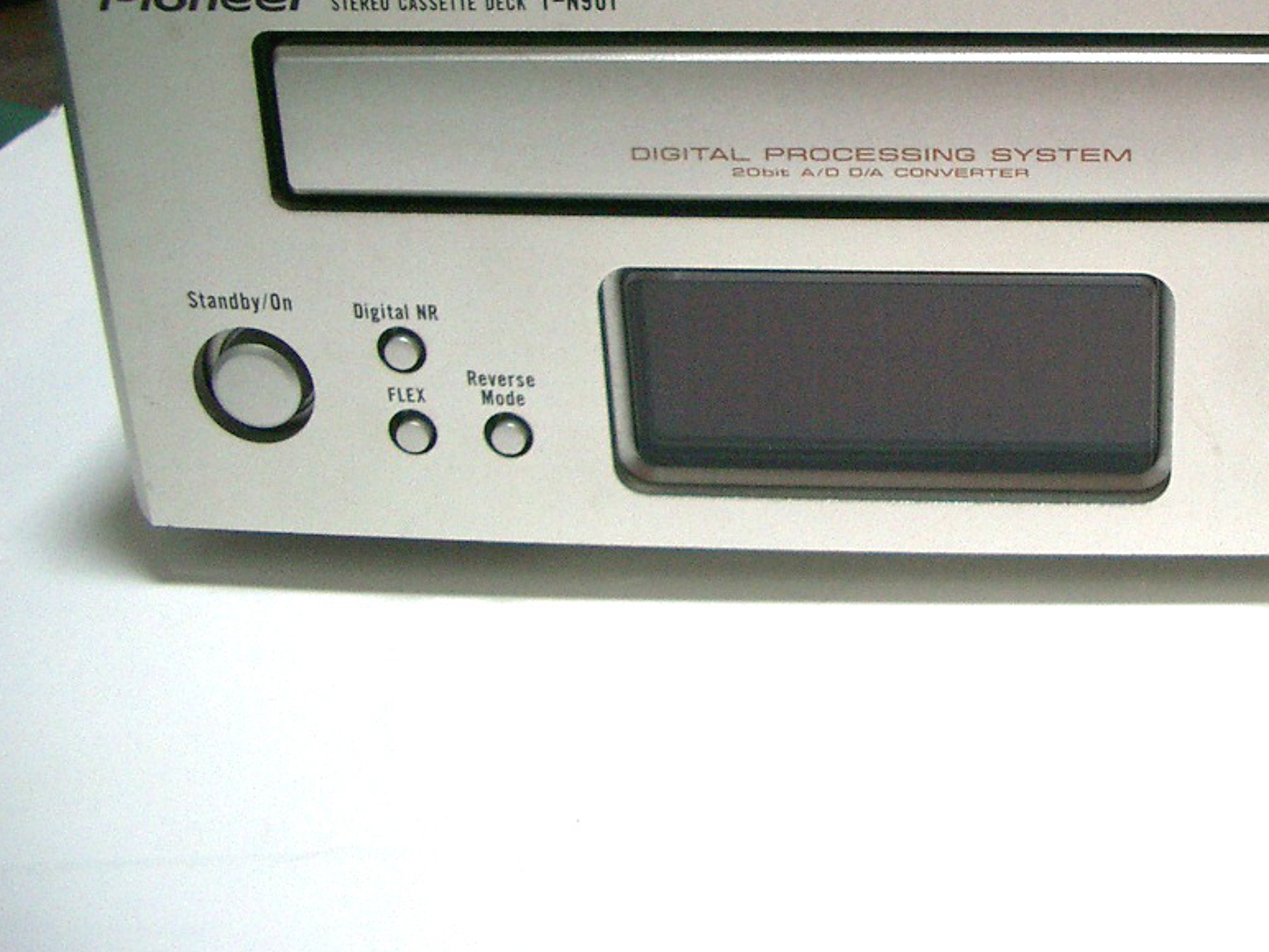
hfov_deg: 32.2
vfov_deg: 24.8
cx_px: 1042
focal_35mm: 58
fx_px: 2126
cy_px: 201
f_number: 2.6
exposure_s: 1/15
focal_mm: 5.8
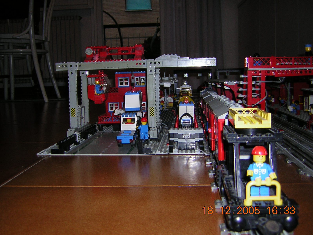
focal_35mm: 36
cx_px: 156
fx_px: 326
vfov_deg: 39.7
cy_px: 118
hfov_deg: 51.4
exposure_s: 1/60.1
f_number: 2.6
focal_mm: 4.7
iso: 50
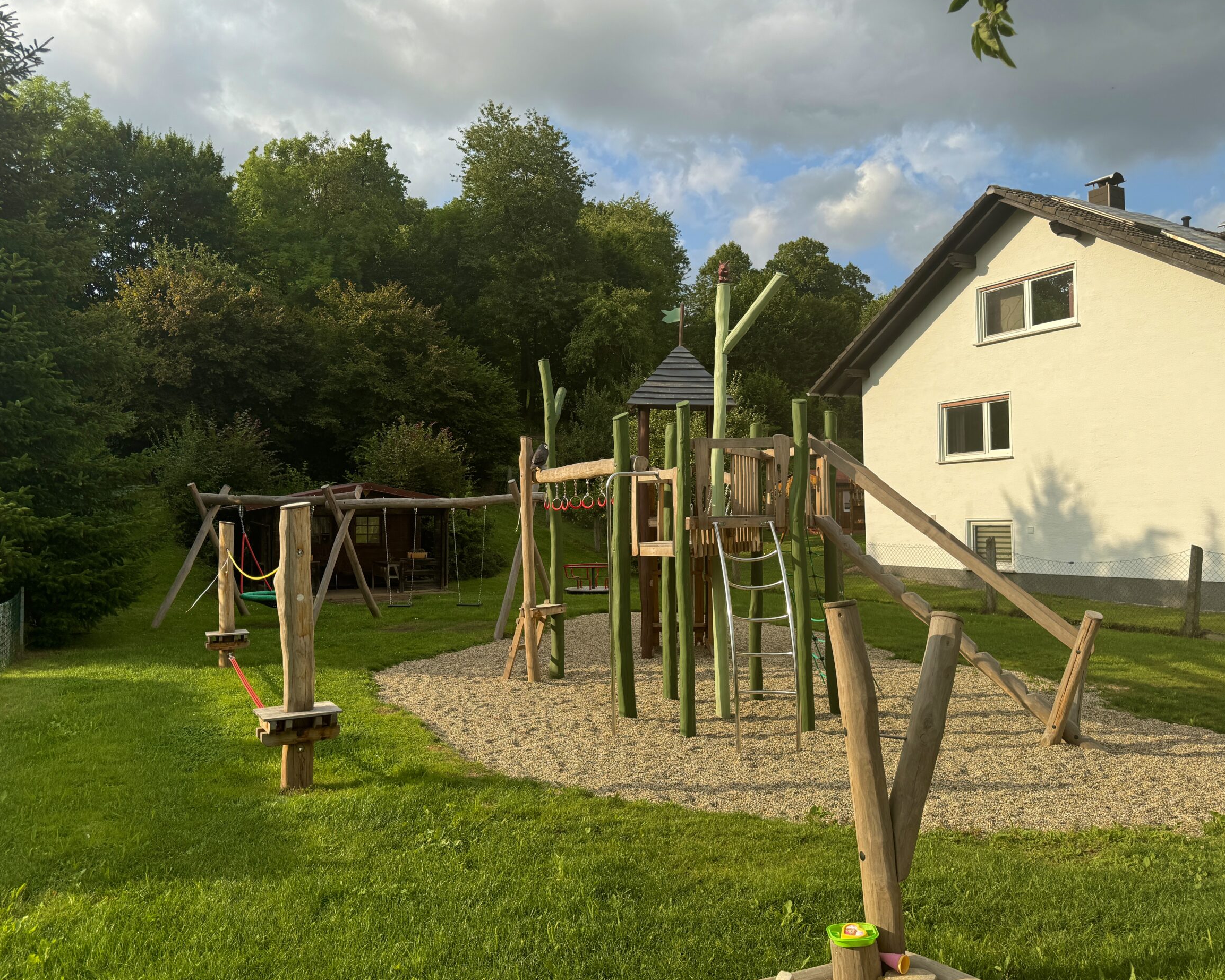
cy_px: 498
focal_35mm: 26
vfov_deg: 54.9
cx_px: 602
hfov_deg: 66.0
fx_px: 943
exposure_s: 1/3247
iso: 80
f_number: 1.78
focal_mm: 6.76
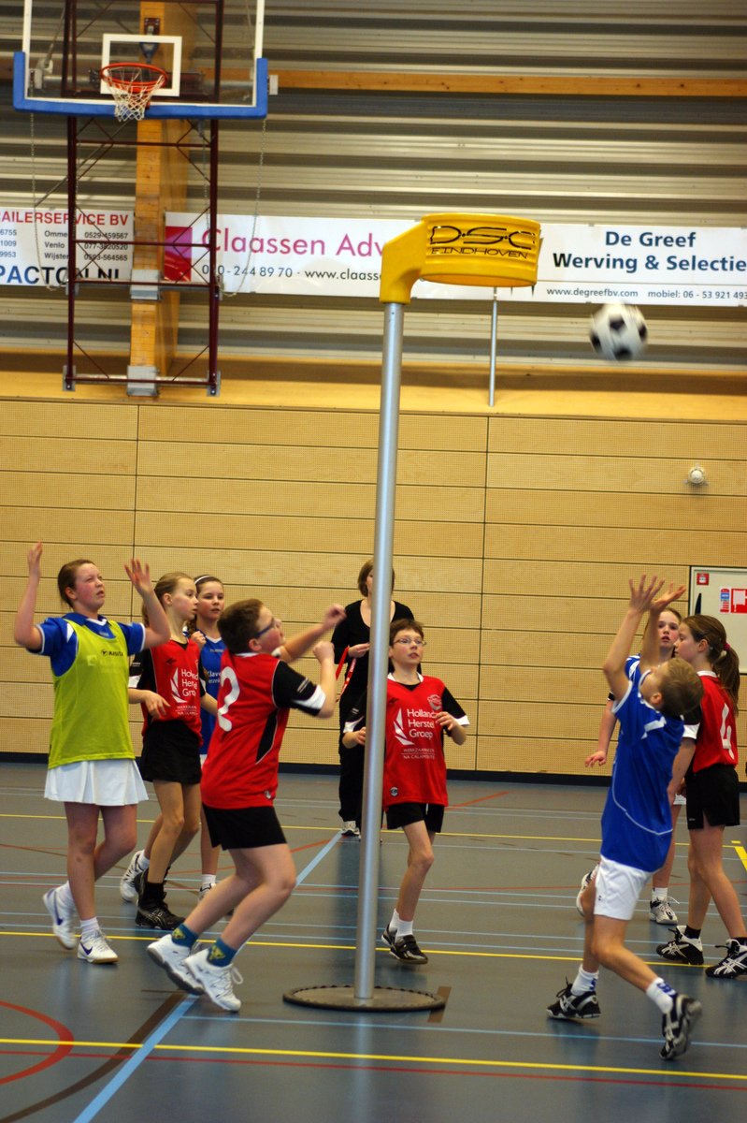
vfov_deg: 19.5
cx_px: 374
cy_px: 562
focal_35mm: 105
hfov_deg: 13.0
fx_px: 3271
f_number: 2.8
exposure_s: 1/125
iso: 400
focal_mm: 70
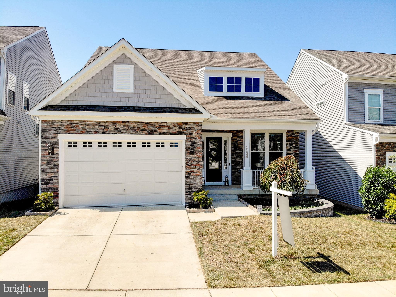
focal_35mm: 24
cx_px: 198
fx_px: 274
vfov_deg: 56.8
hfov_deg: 71.6
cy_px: 148
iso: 117
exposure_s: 1/1364
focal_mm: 4.5
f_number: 2.8
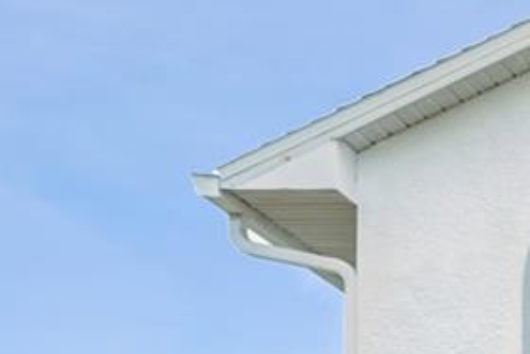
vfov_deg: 6.7
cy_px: 660
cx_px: 1469
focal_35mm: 200
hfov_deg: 8.8
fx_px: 2946
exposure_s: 1/200
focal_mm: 35
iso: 200
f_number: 8
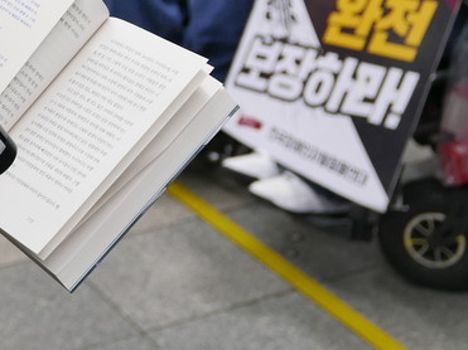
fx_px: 1446
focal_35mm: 107
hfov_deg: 17.9
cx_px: -10
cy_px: -9
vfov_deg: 13.6
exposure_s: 1/100
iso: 400
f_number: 2.5
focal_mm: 19.3
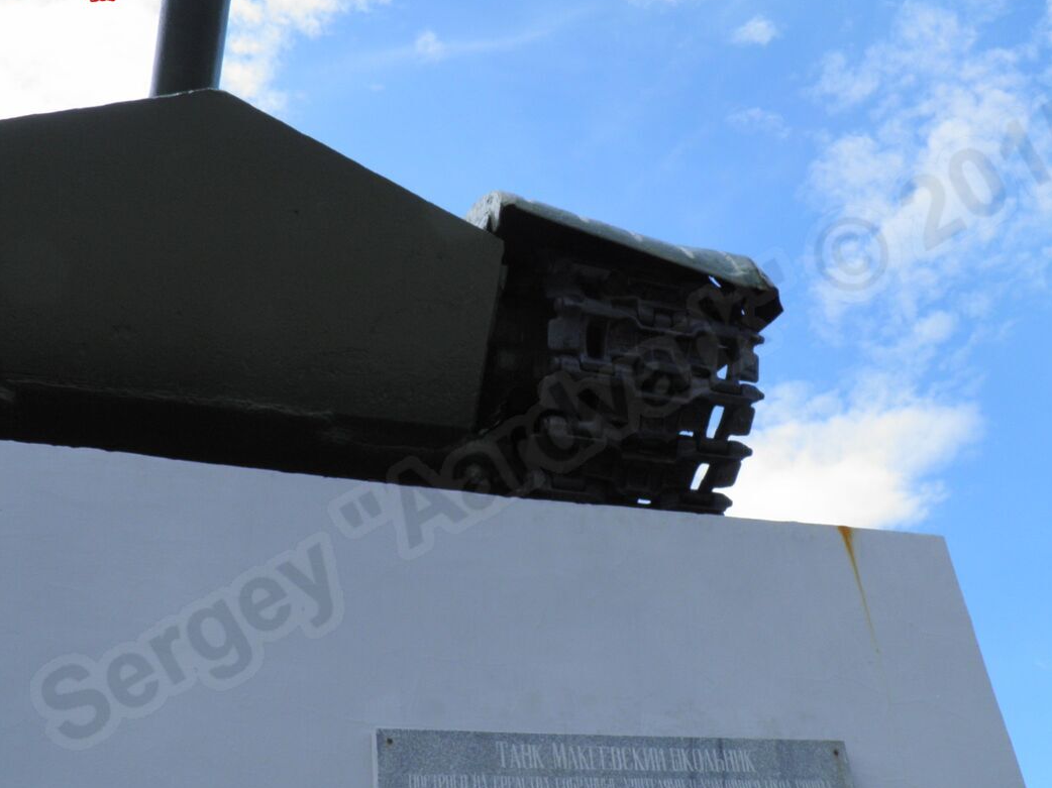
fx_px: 1306
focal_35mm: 43
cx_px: 580
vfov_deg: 33.6
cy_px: 413
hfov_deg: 43.8
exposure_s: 1/200
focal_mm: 6.3
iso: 50
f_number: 5.5
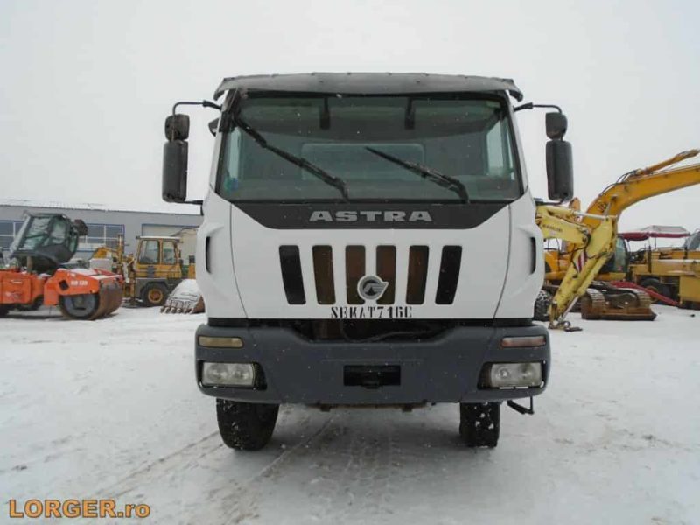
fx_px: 526
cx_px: 350
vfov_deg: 53.1
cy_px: 262
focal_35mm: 26
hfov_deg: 67.3
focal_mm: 4.6
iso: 100
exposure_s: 1/800
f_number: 3.2
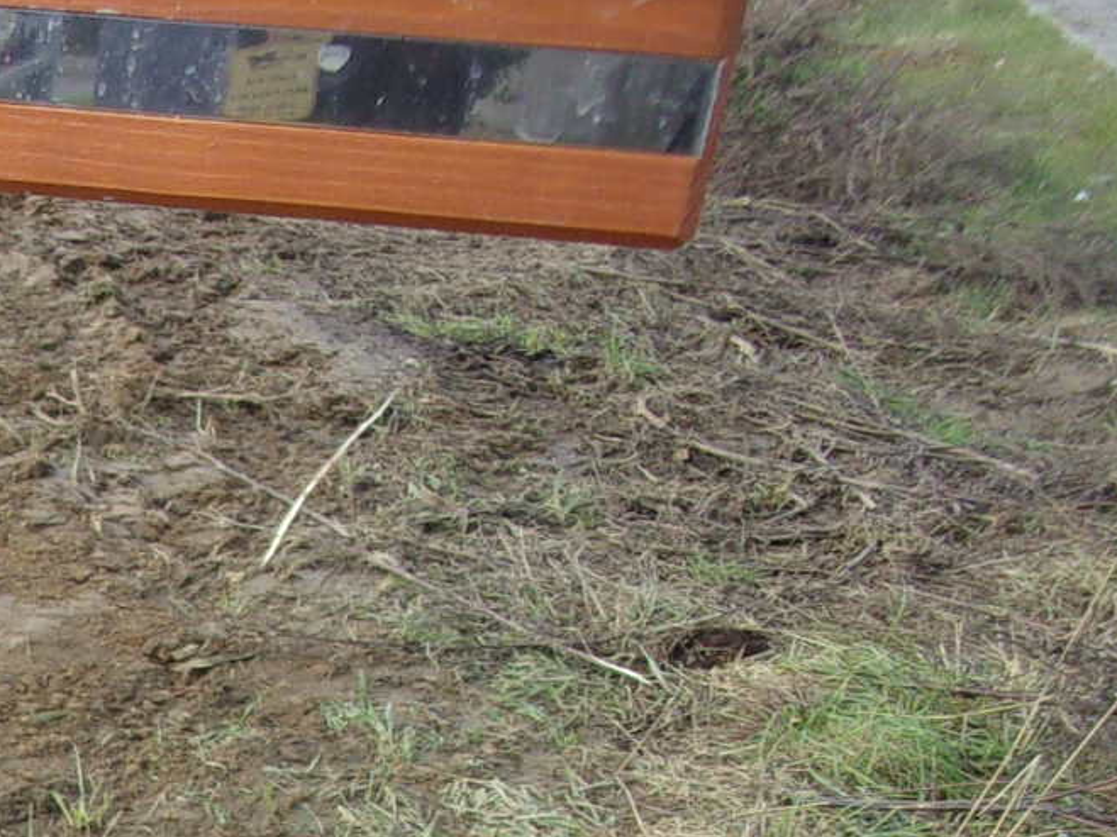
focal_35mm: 87
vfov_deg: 15.6
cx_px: -547
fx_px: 2807
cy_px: 1271
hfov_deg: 19.6
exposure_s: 1/180
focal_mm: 5.1
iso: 80
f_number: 3.9
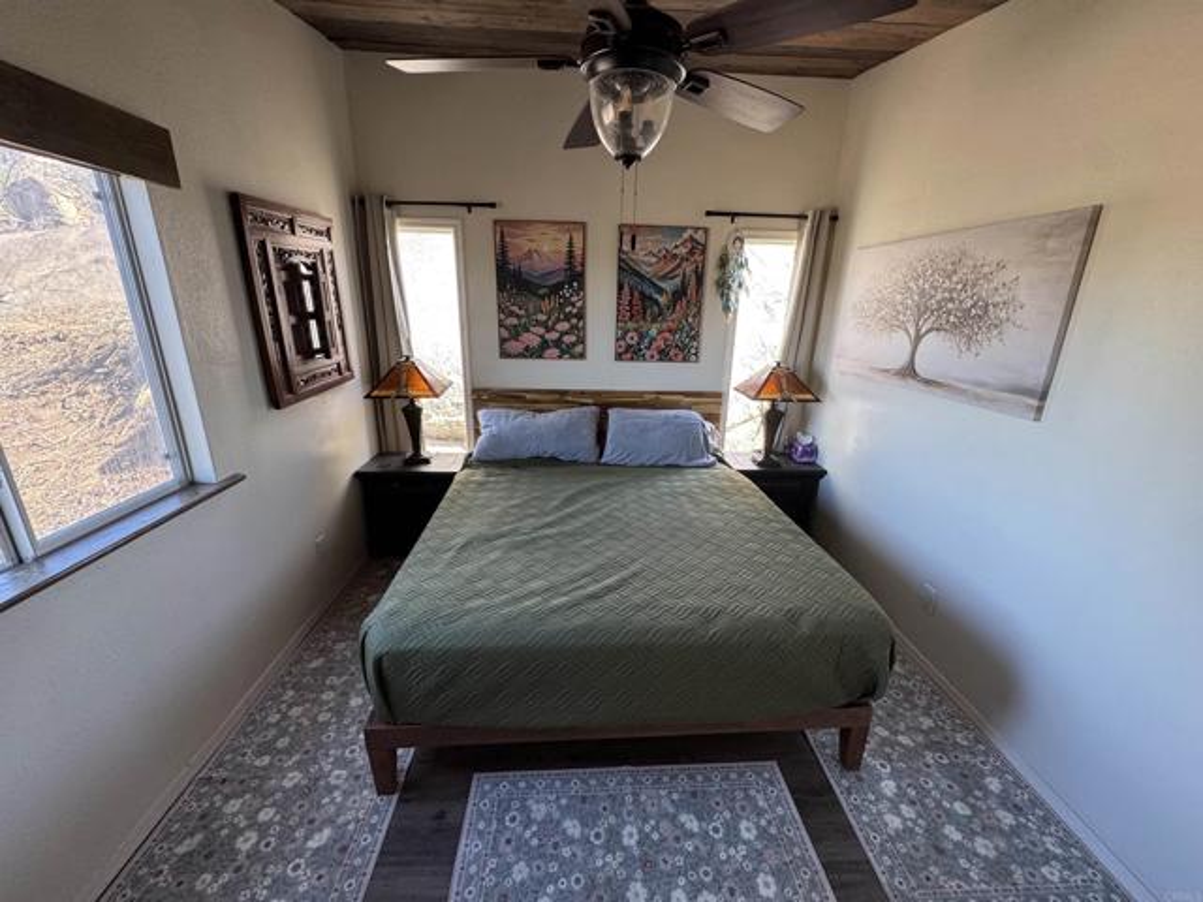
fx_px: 487
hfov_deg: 102.1
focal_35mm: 14
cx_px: 602
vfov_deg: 85.7
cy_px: 451
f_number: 2.2
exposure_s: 1/99
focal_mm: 2.22
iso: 160
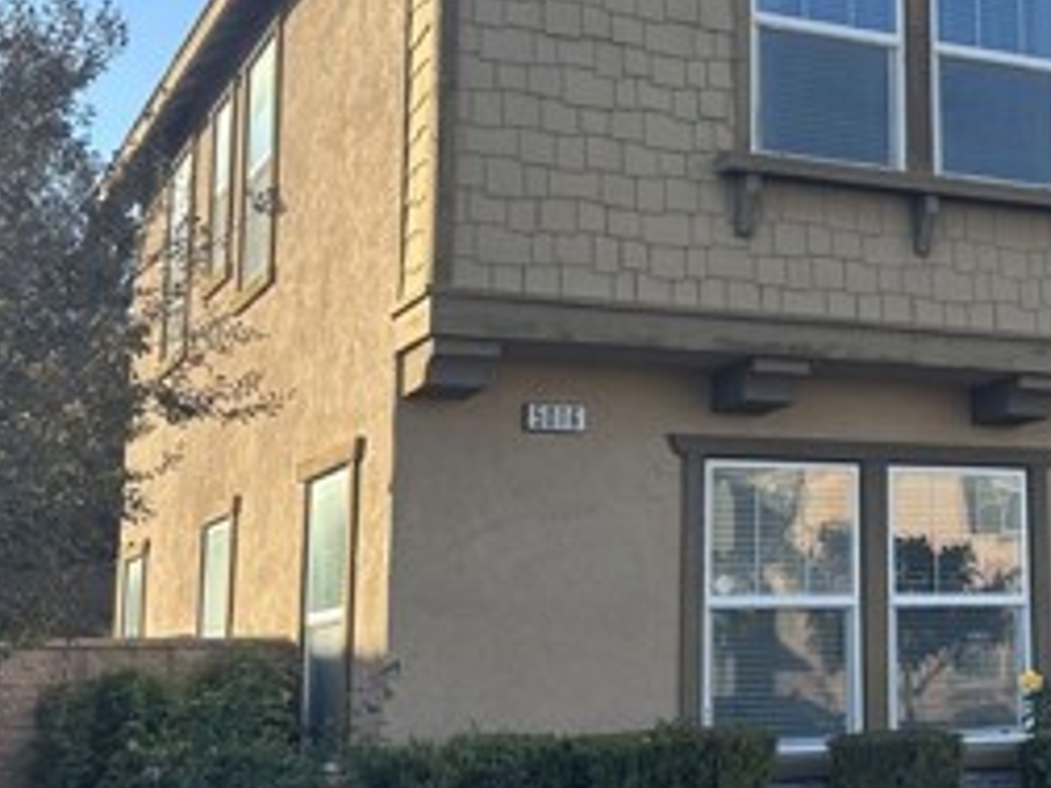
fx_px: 1852
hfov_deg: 29.8
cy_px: 313
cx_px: 1013
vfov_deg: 24.0
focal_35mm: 61
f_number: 1.78
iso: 80
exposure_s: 1/1692
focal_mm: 6.86
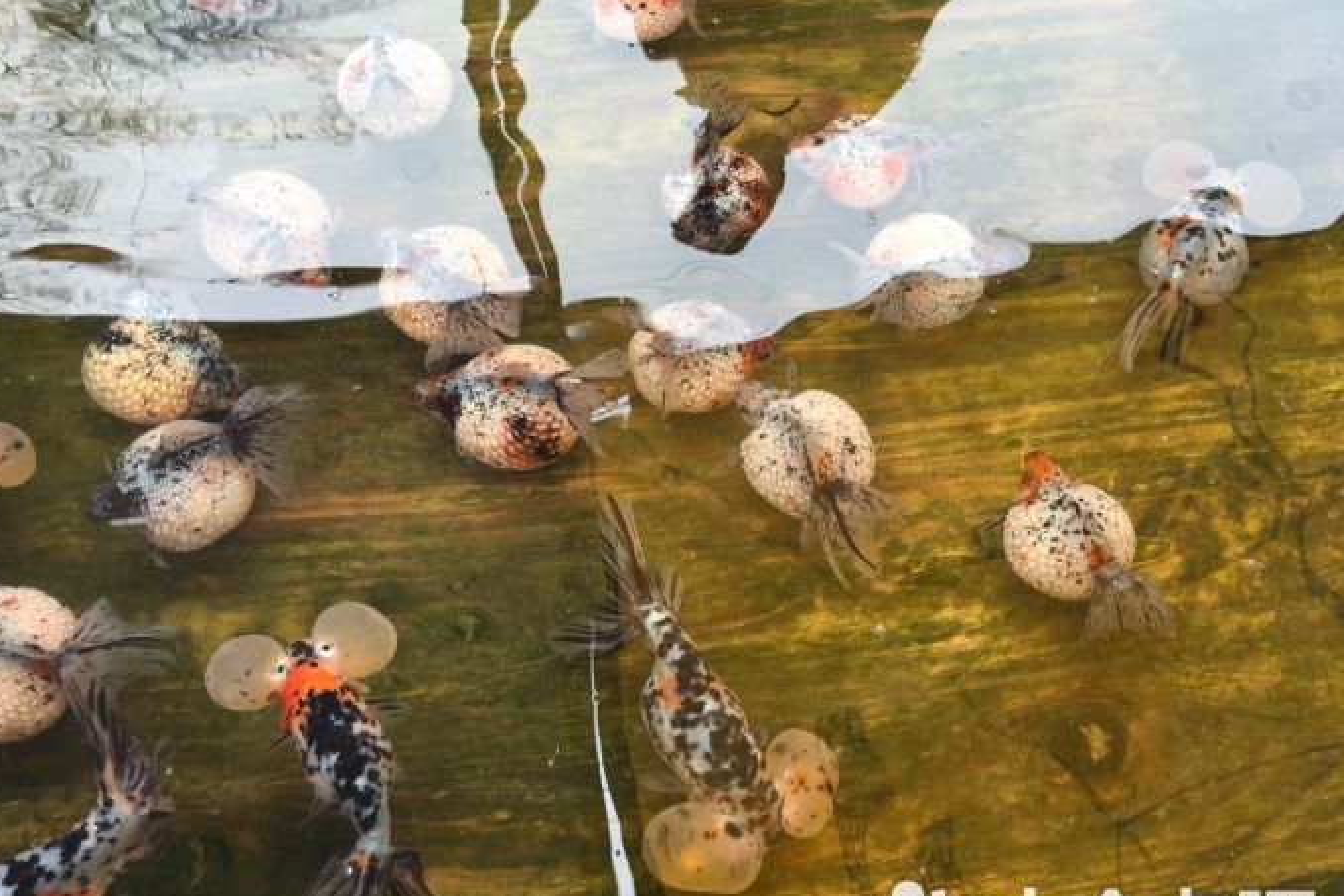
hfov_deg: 60.3
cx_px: 677
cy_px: 512
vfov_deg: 42.2
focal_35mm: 31
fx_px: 1157
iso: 32
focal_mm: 4.15
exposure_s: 1/100
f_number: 2.2
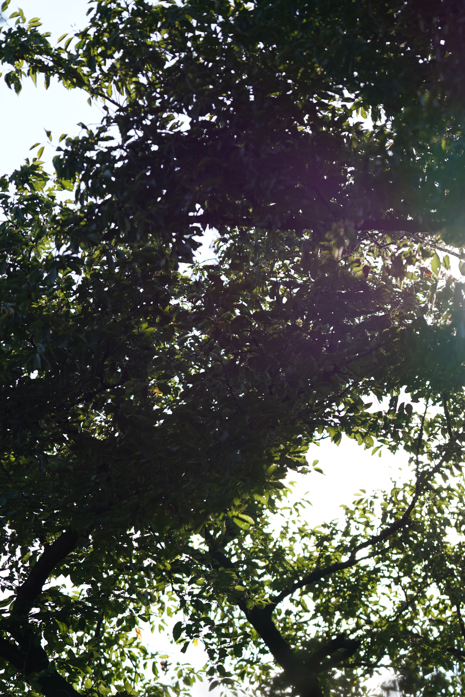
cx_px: 336
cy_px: 601
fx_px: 3196
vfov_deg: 12.4
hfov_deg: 8.3
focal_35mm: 165
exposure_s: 1/4000
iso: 100
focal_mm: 85
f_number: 1.4
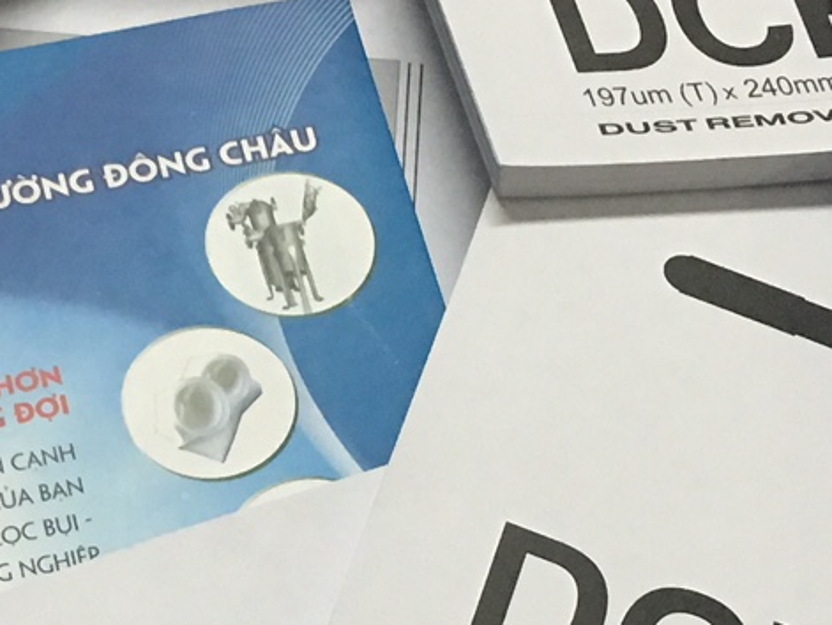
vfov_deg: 11.9
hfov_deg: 15.8
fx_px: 2983
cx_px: 177
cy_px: 572
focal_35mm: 124
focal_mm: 4.15
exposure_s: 1/17
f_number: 2.2
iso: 80
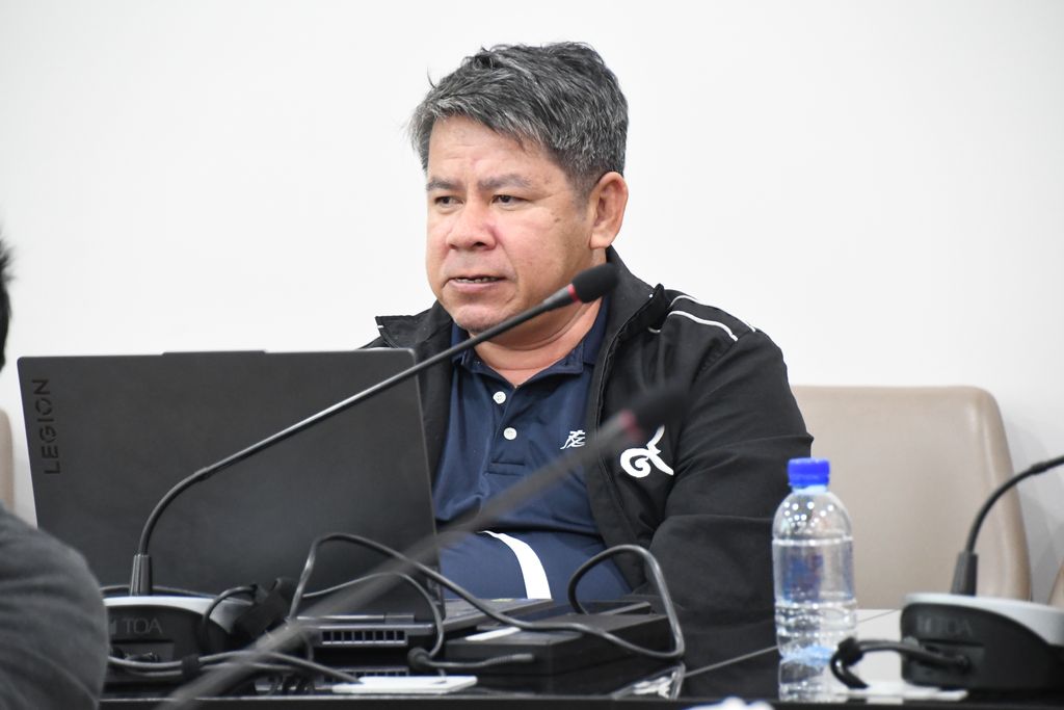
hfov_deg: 8.6
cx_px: 532
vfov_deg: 5.7
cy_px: 355
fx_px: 7094
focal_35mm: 240
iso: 4500
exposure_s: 1/50
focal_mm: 160
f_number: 6
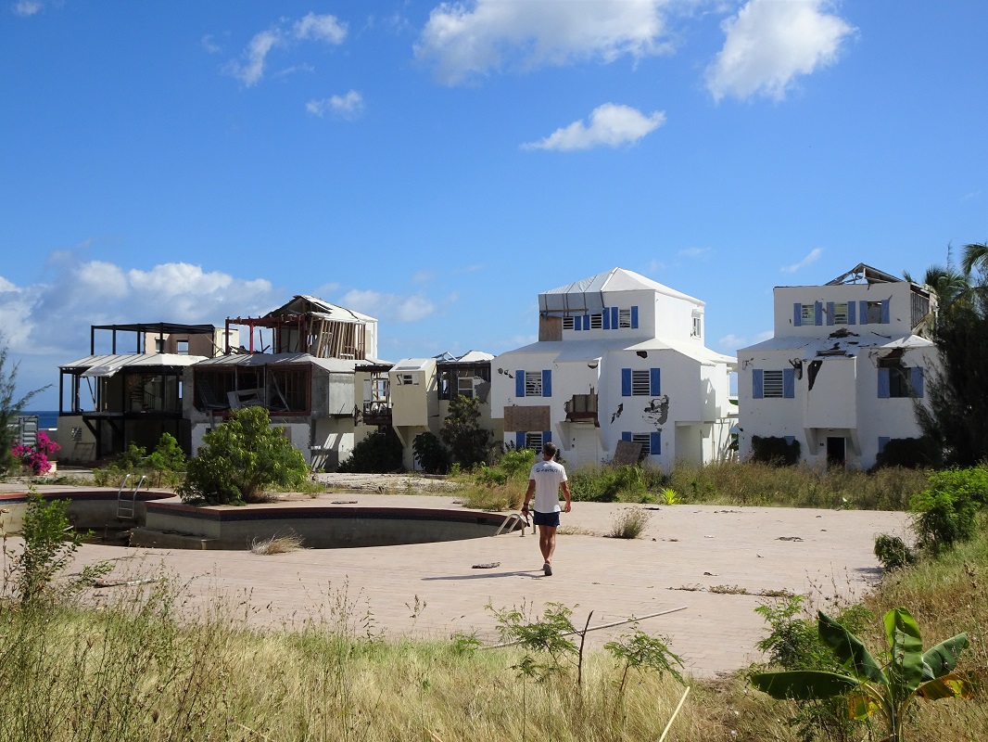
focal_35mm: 43
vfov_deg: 33.6
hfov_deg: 43.8
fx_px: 1228
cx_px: 494
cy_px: 371
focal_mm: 7.3
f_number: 4.5
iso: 80
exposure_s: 1/1250
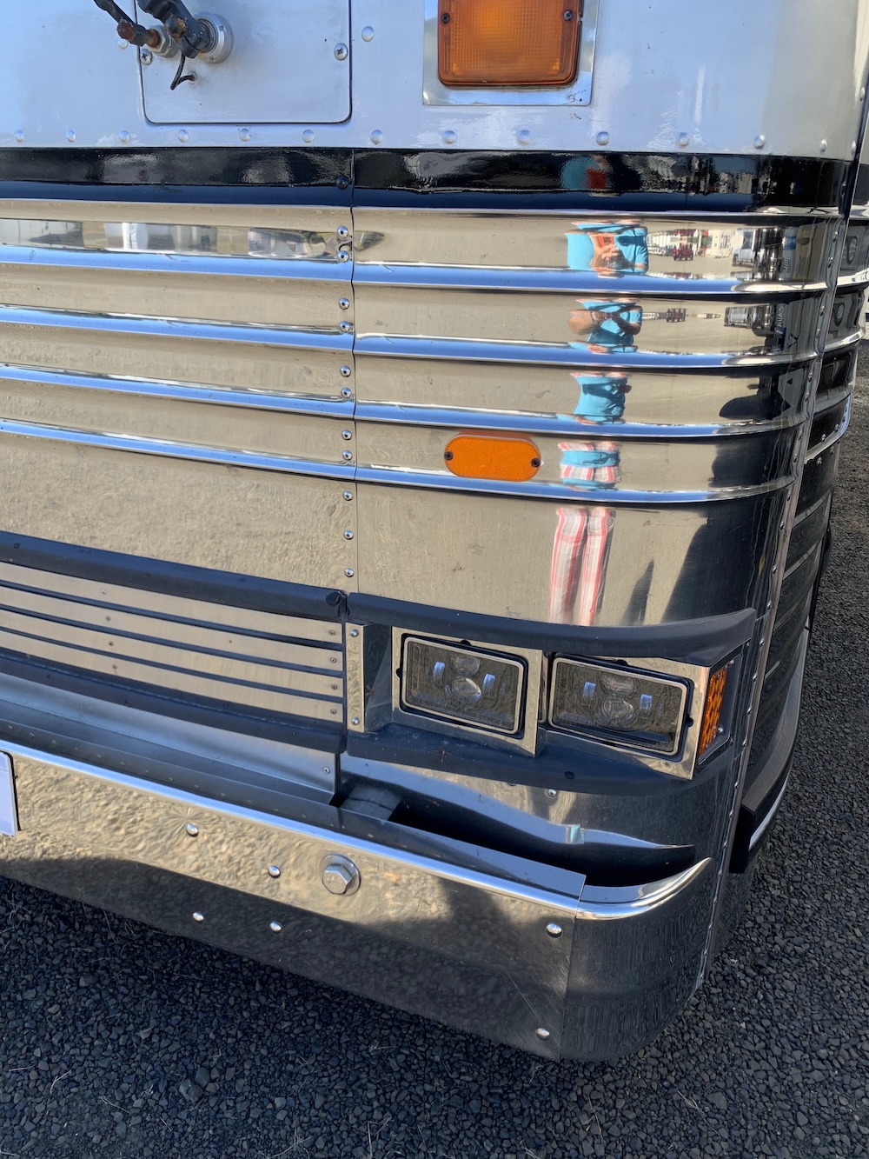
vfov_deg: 67.3
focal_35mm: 26
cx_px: 434
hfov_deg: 53.1
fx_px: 870
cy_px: 580
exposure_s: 1/474
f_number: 1.8
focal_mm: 4.25
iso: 25
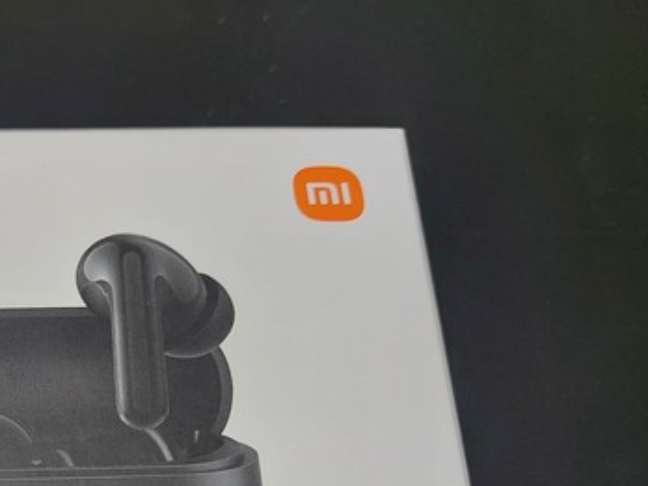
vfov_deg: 24.4
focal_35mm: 56
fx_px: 1048
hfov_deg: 31.3
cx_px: -26
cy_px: 533
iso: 50
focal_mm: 5.23
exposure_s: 1/120
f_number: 1.8
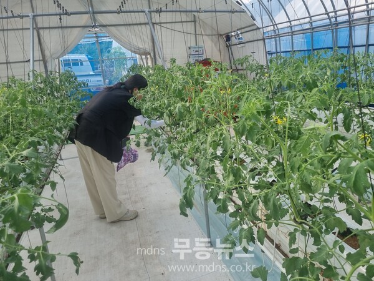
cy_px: 140
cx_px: 187
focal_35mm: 26
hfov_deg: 67.3
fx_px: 281
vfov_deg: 53.1
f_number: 1.8
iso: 50
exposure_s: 1/958
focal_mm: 5.4
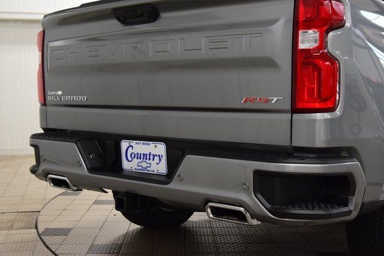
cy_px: 128
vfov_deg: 26.5
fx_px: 544
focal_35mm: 51
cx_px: 192
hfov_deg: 38.9
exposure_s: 1/60
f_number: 5.6
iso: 1600
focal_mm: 34
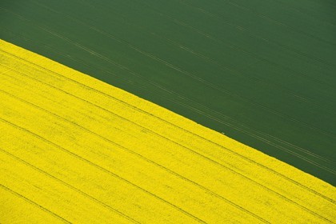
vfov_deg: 10.2
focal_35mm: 135
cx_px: 168
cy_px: 112
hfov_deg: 15.2
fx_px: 1260
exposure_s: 1/1600
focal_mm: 135
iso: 400
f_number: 5
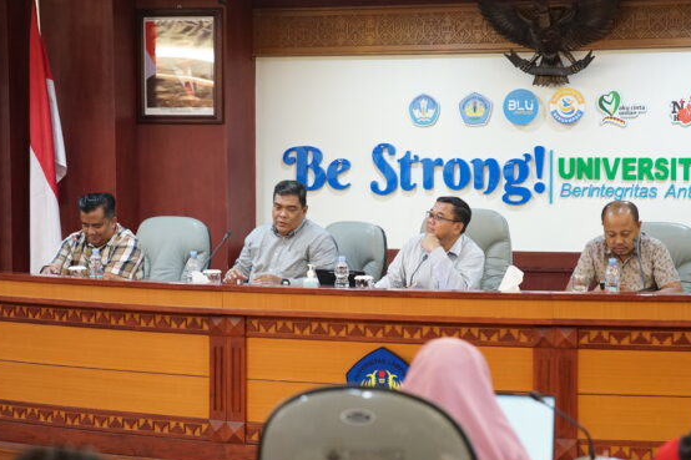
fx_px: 1861
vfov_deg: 14.1
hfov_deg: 21.0
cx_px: 402
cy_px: 258
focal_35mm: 97
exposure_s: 1/100
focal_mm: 70
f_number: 2.8
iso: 2500
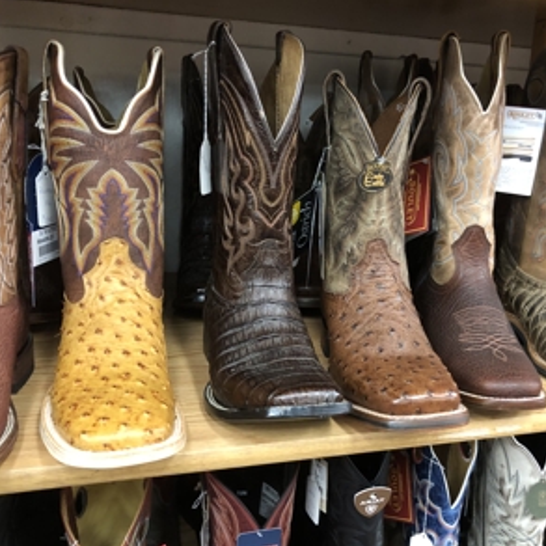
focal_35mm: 34
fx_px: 607
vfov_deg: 48.4
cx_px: 307
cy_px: 278
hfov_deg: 48.3
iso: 80
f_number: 1.8
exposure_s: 1/7
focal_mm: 3.99
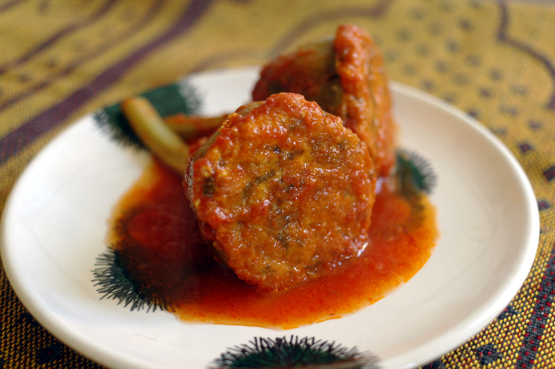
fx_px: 709
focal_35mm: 46
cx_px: 278
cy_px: 184
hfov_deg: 42.8
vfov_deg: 29.2
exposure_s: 1/90
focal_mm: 30
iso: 200
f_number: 2.2
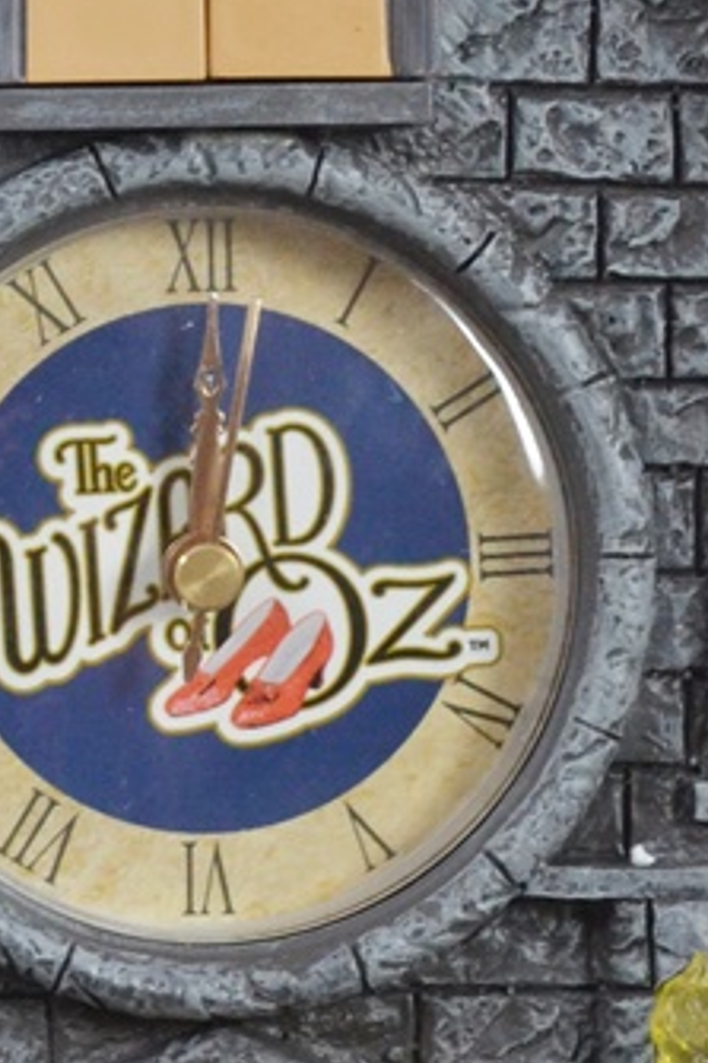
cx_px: 241
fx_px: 6349
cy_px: 508
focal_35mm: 215
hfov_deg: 6.4
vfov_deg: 9.6
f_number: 4.8
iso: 720
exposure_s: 1/60
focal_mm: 32
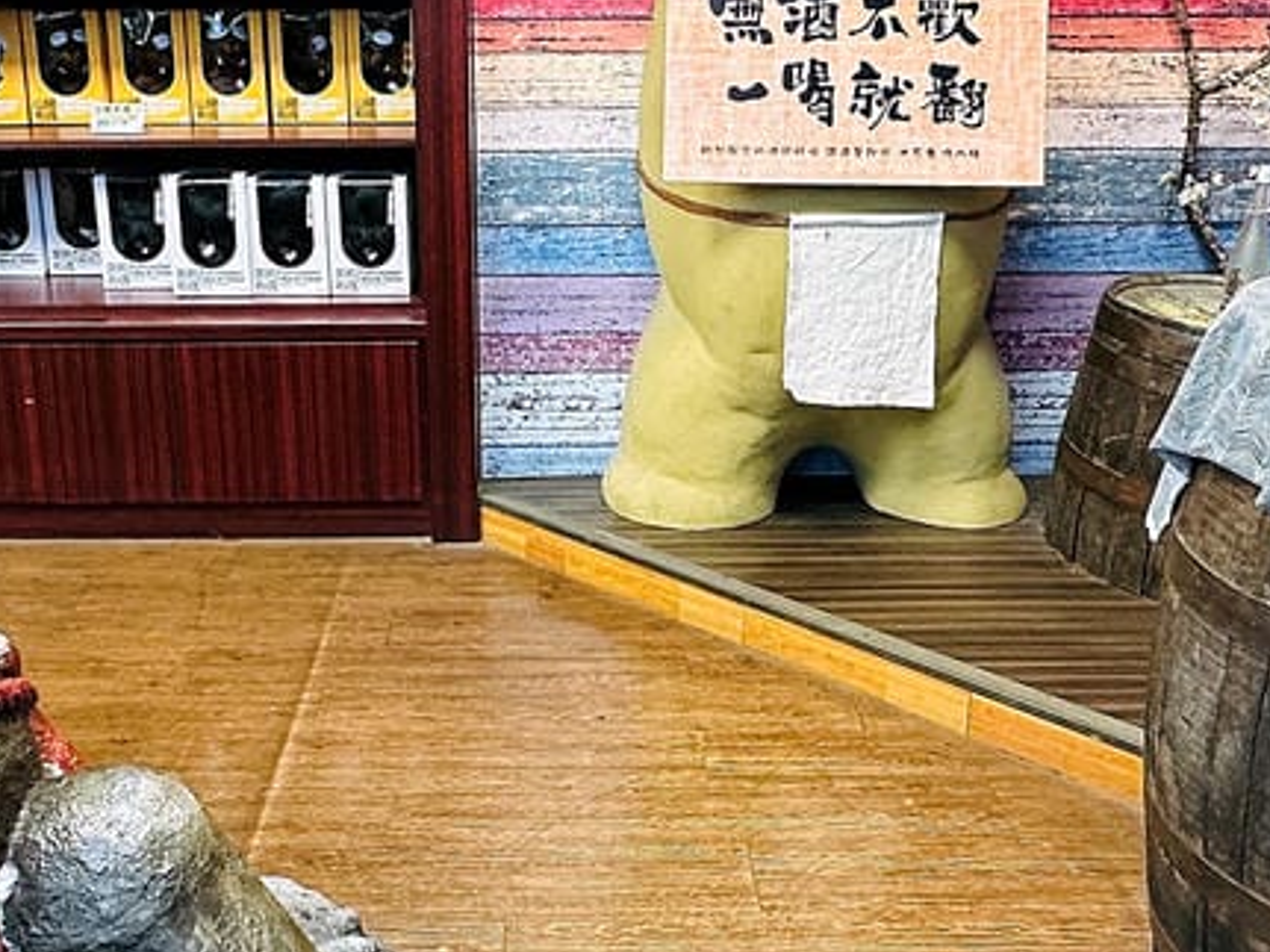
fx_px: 1430
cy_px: 368
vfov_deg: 36.6
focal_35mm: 39
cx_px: 525
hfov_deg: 47.7
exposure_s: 1/60
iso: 250
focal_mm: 2.22
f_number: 2.2
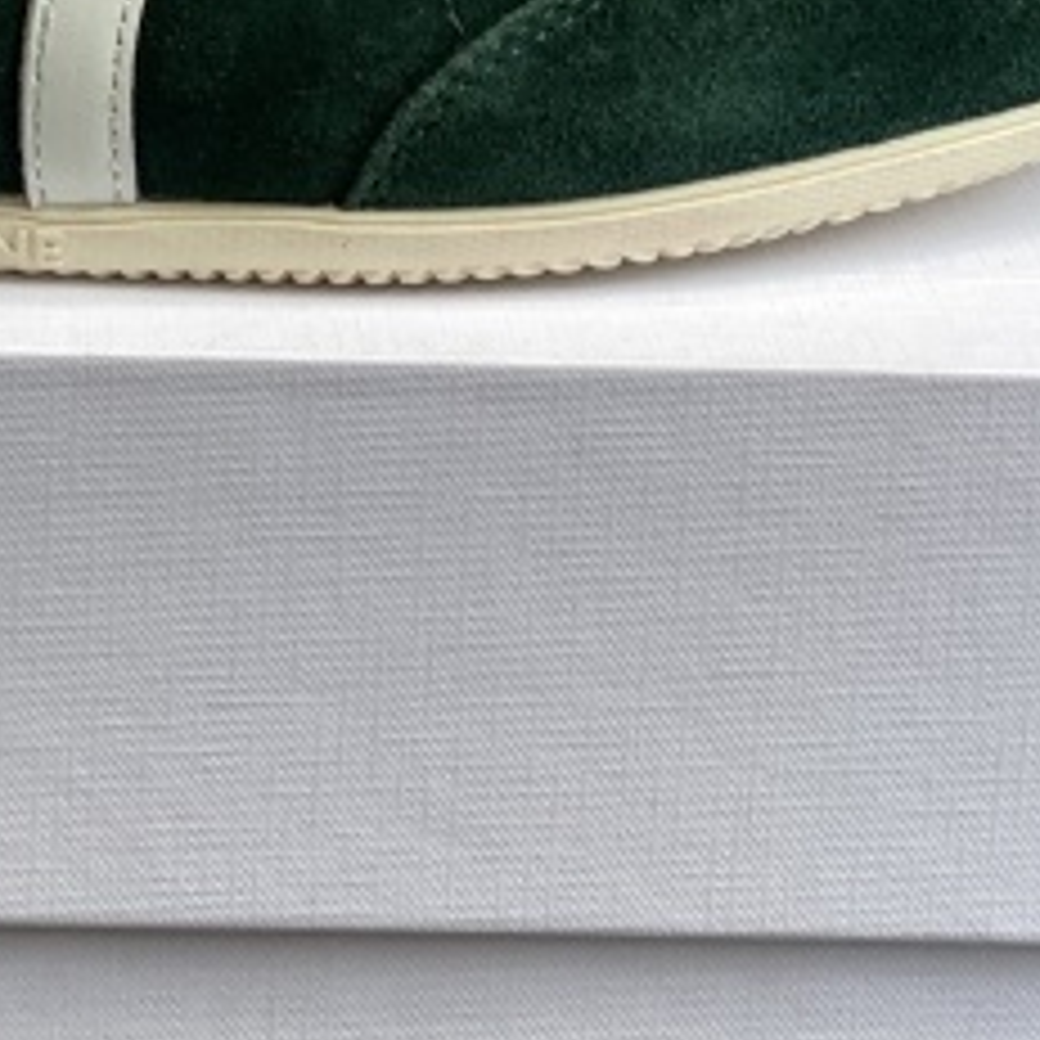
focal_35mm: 159
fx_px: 5405
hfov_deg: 10.9
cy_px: -131
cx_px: 59
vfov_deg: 10.8
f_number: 2
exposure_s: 1/122
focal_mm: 6
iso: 25
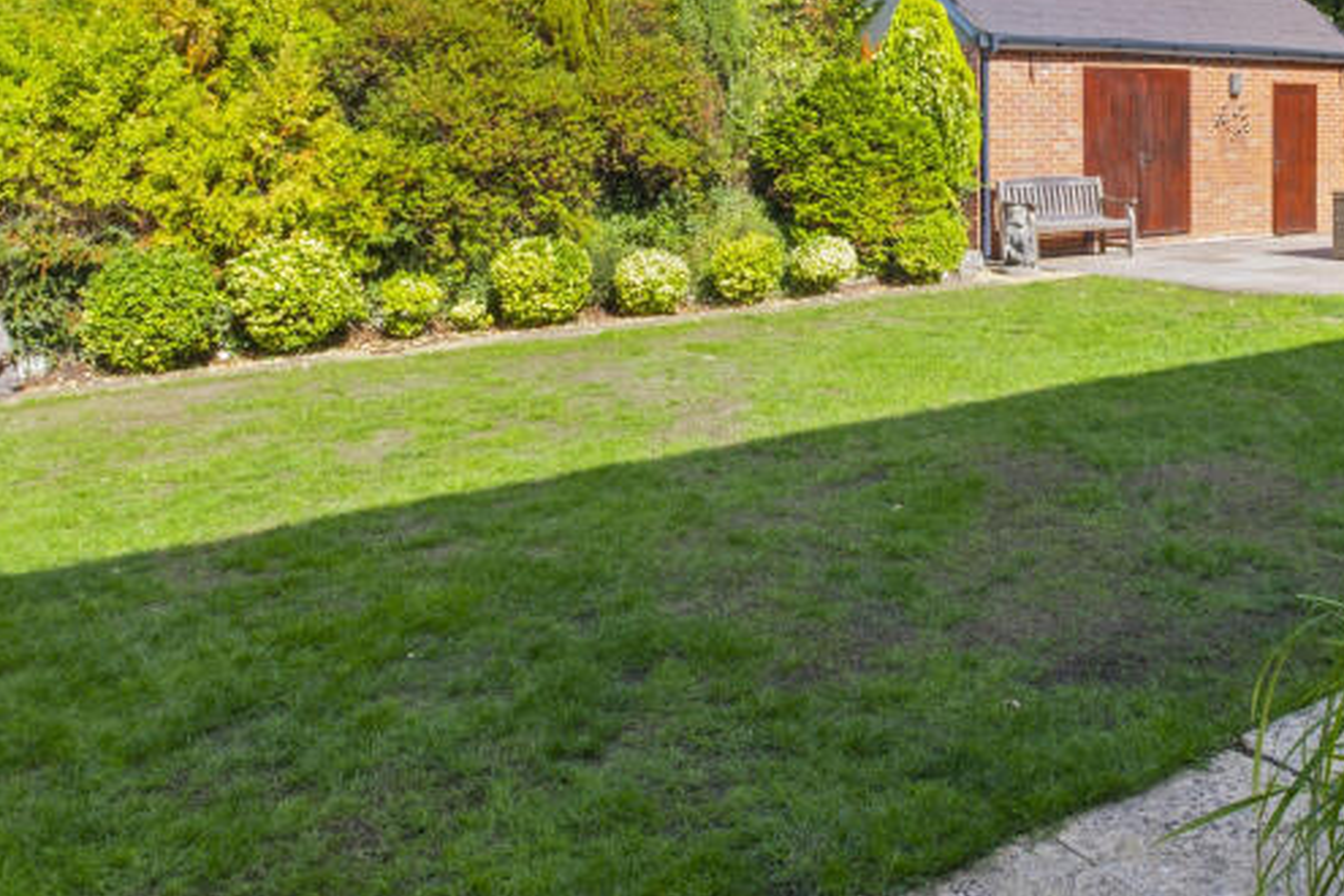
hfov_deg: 58.2
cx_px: 948
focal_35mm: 31
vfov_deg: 40.8
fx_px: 1157
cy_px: 197
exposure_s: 1/125
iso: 160
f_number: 8
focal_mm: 10
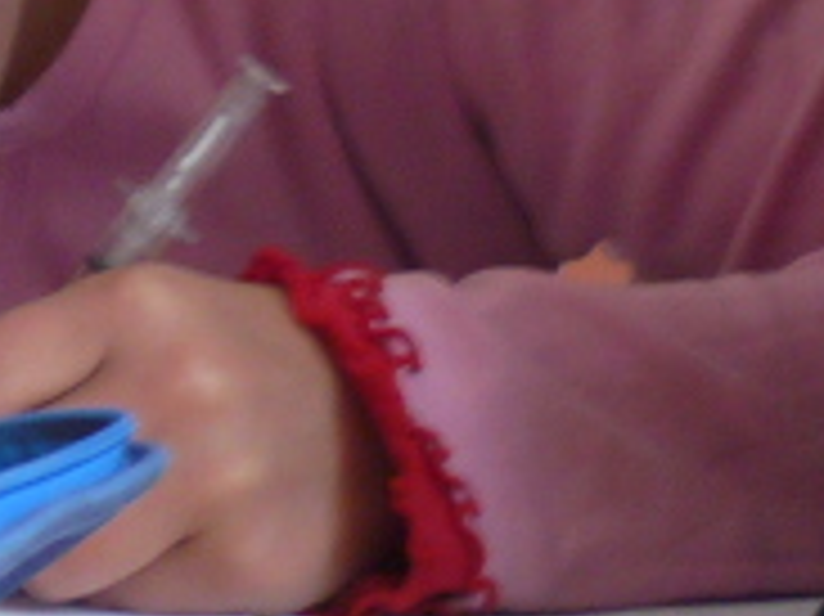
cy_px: -121
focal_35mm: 332
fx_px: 7898
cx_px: -216
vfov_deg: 4.5
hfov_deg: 5.9
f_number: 3.2
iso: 160
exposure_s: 1/30
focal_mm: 9.5
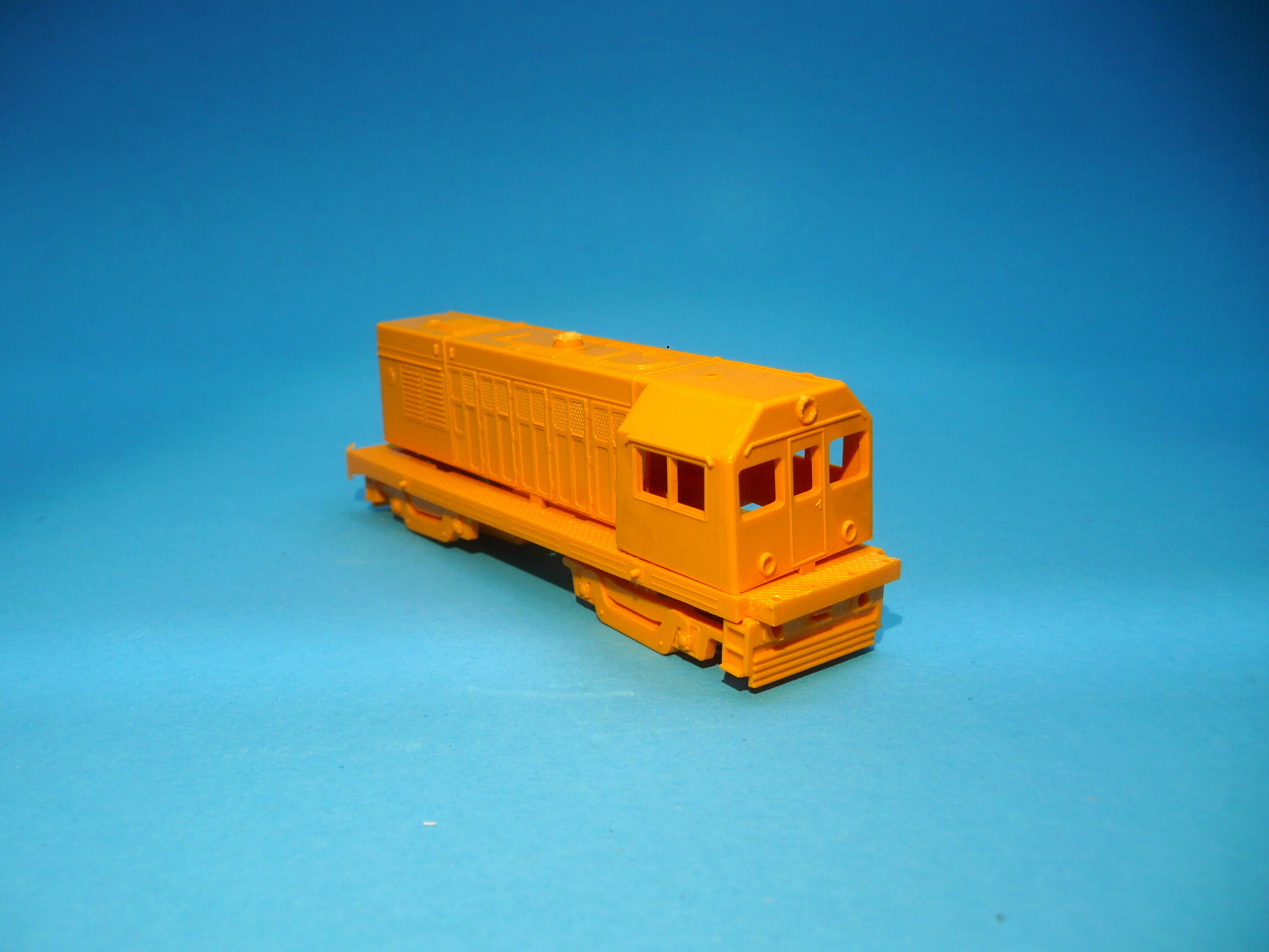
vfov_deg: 49.7
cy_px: 476
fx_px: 1026
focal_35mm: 28
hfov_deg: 63.4
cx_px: 634
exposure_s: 1/125
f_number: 3.3
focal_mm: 4.6
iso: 100
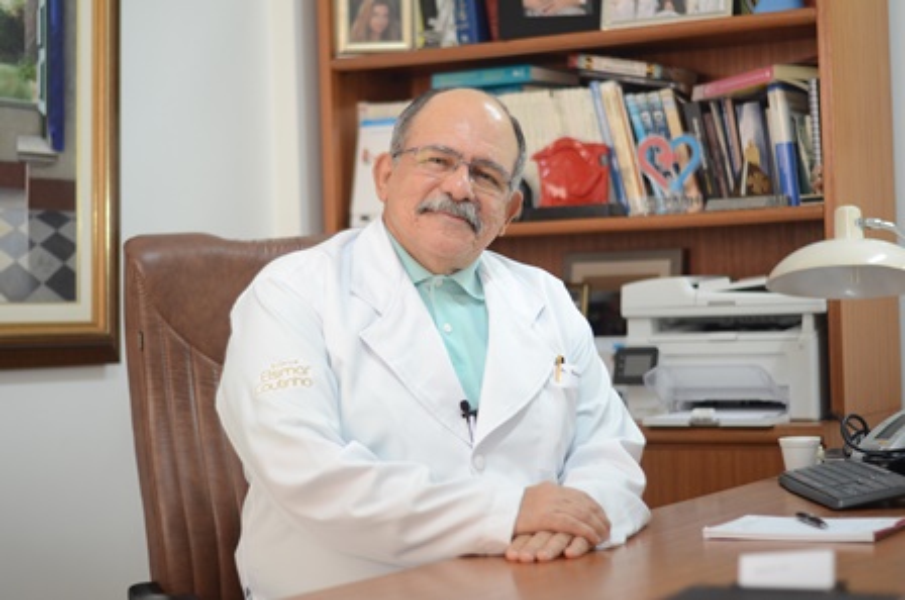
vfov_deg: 18.1
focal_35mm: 75
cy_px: 300
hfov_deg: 27.0
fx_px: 1882
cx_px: 452
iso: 800
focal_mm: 50
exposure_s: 1/400
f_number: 1.8
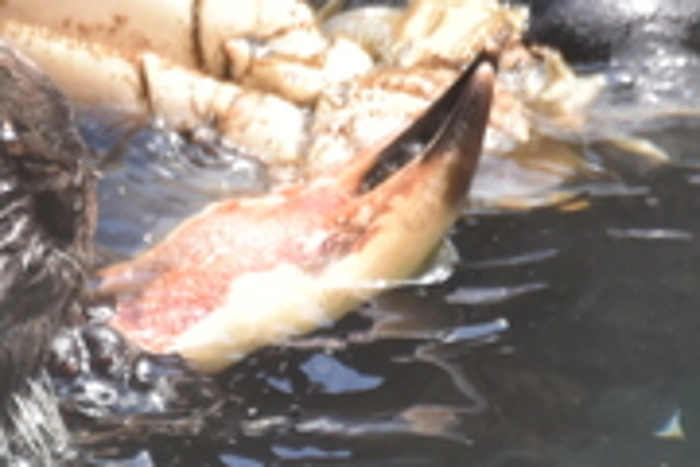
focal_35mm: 2137
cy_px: 167
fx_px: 41550
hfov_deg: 1.0
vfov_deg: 0.6
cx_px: 89
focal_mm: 300
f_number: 5.6
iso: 1000
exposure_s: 1/640
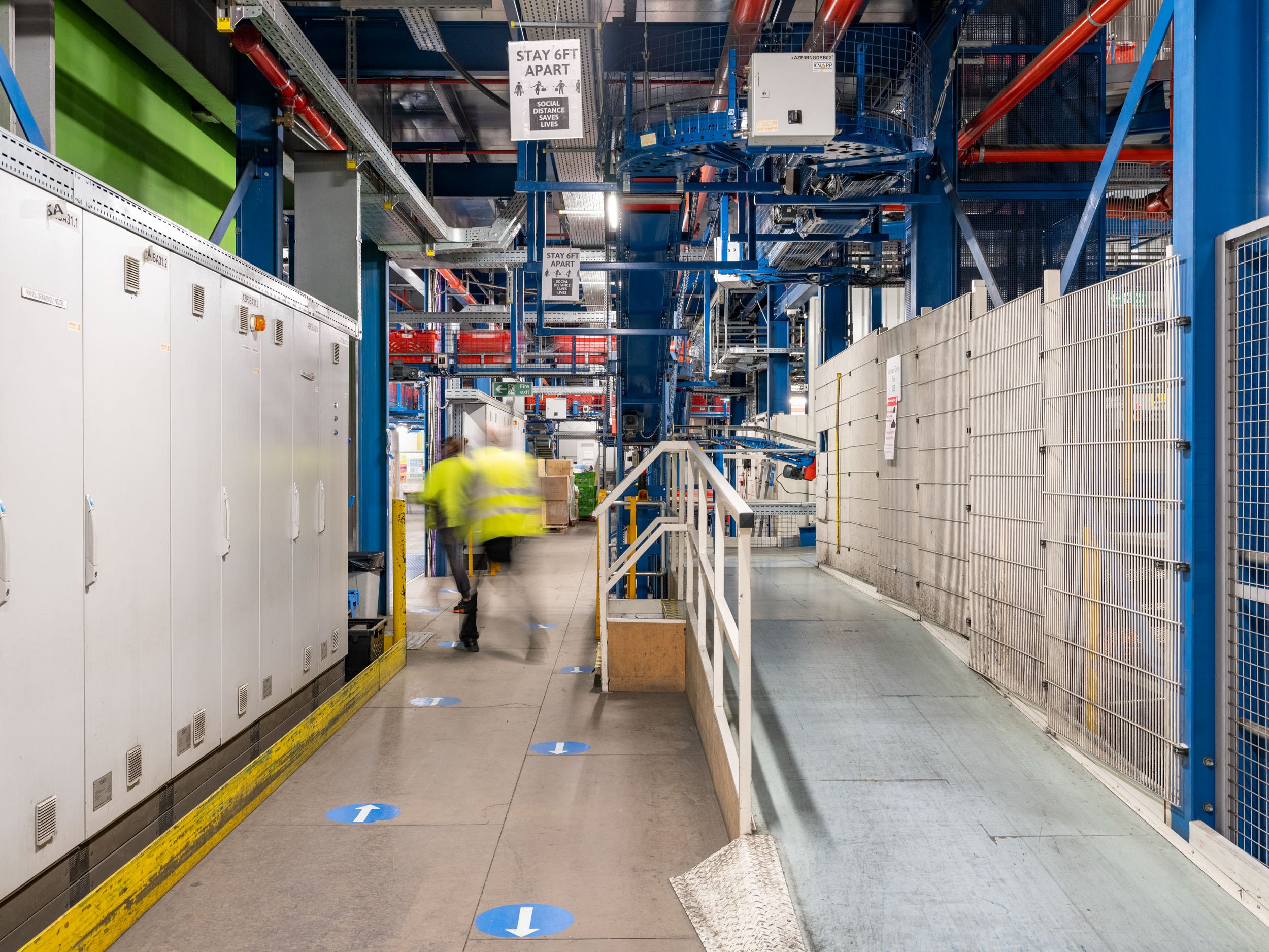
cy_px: 476
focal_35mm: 34
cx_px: 634
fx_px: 1246
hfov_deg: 54.0
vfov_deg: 41.8
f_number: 11
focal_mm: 43.3
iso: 800
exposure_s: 1/3
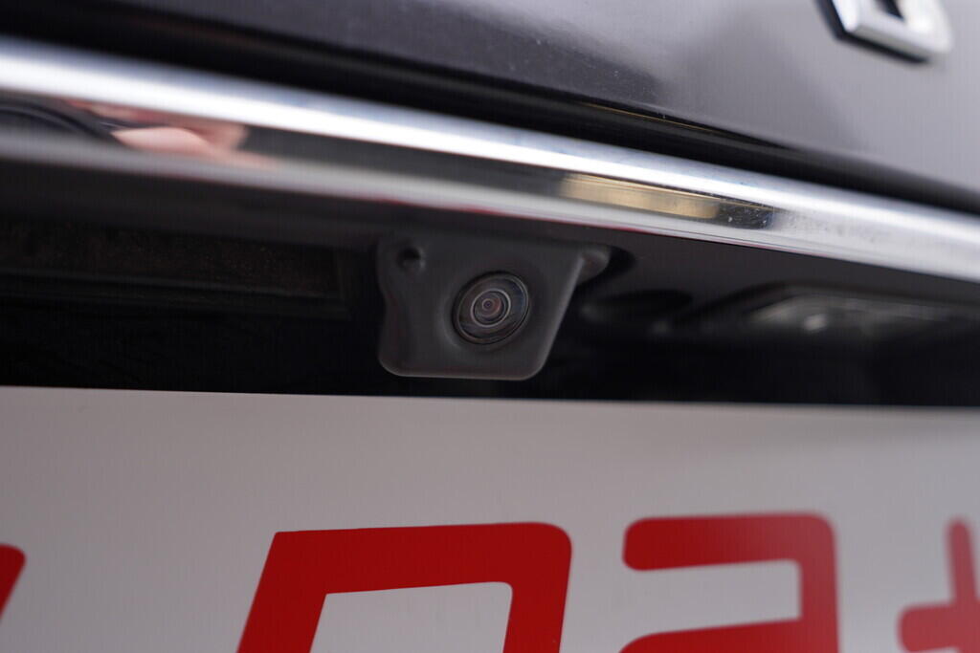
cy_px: 326
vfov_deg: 36.9
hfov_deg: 53.1
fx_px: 980
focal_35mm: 36
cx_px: 490
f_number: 2.8
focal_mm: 24
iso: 125
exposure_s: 1/40
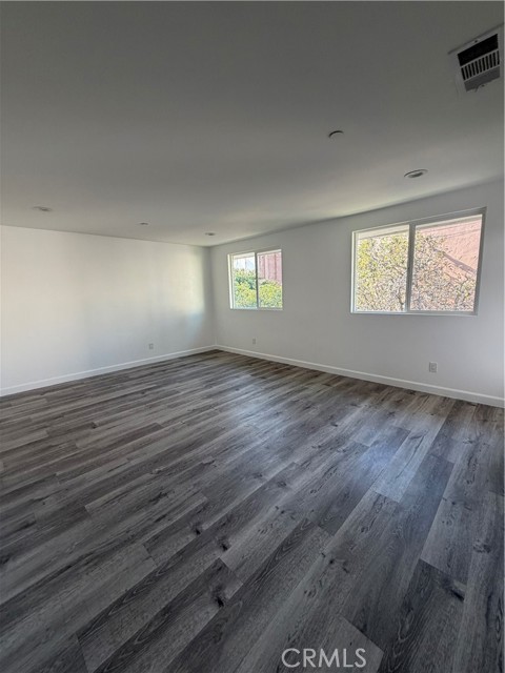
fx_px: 272
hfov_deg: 85.7
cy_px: 336
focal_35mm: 14
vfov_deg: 102.1
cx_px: 252
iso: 160
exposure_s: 1/120
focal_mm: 2.22
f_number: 2.2
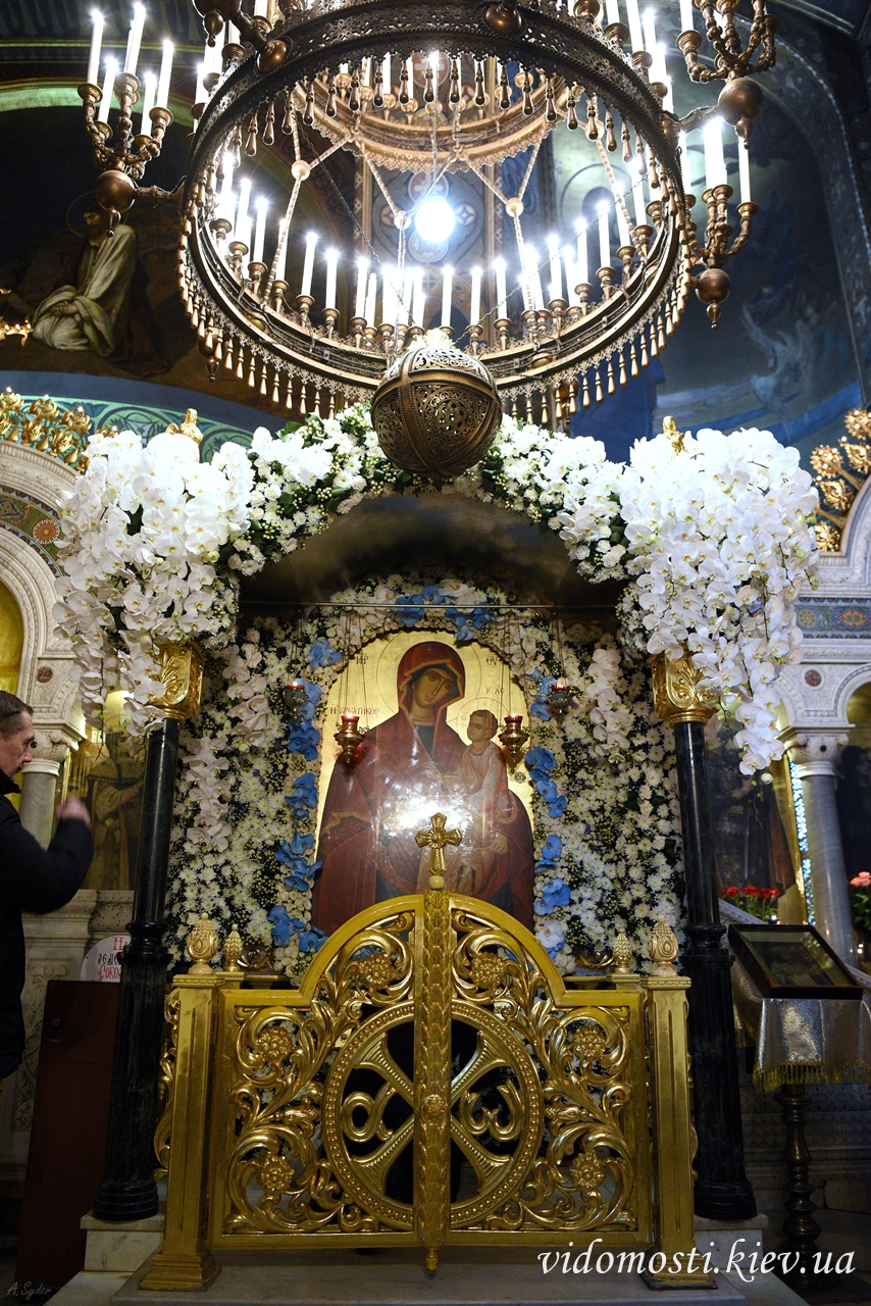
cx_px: 436
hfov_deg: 53.2
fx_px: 870
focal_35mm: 24
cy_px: 653
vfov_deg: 73.7
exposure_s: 1/50
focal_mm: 24
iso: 4000
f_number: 2.8
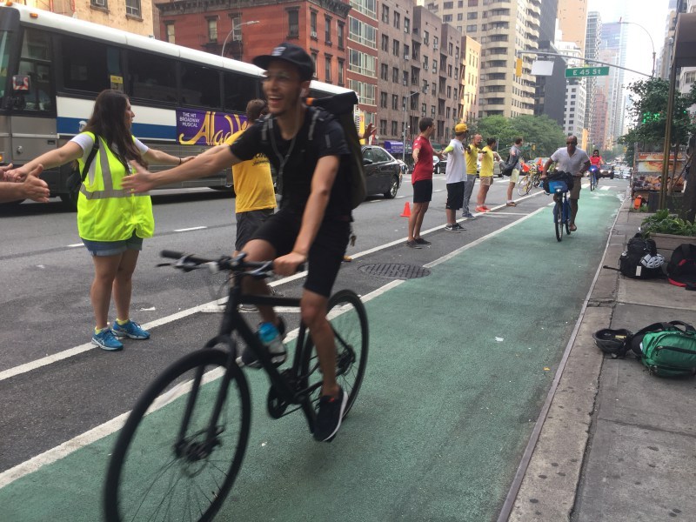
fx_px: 583
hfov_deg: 61.7
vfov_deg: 48.2
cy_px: 261
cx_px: 348
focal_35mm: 29
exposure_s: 1/200
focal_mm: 4.15
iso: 32
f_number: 2.2
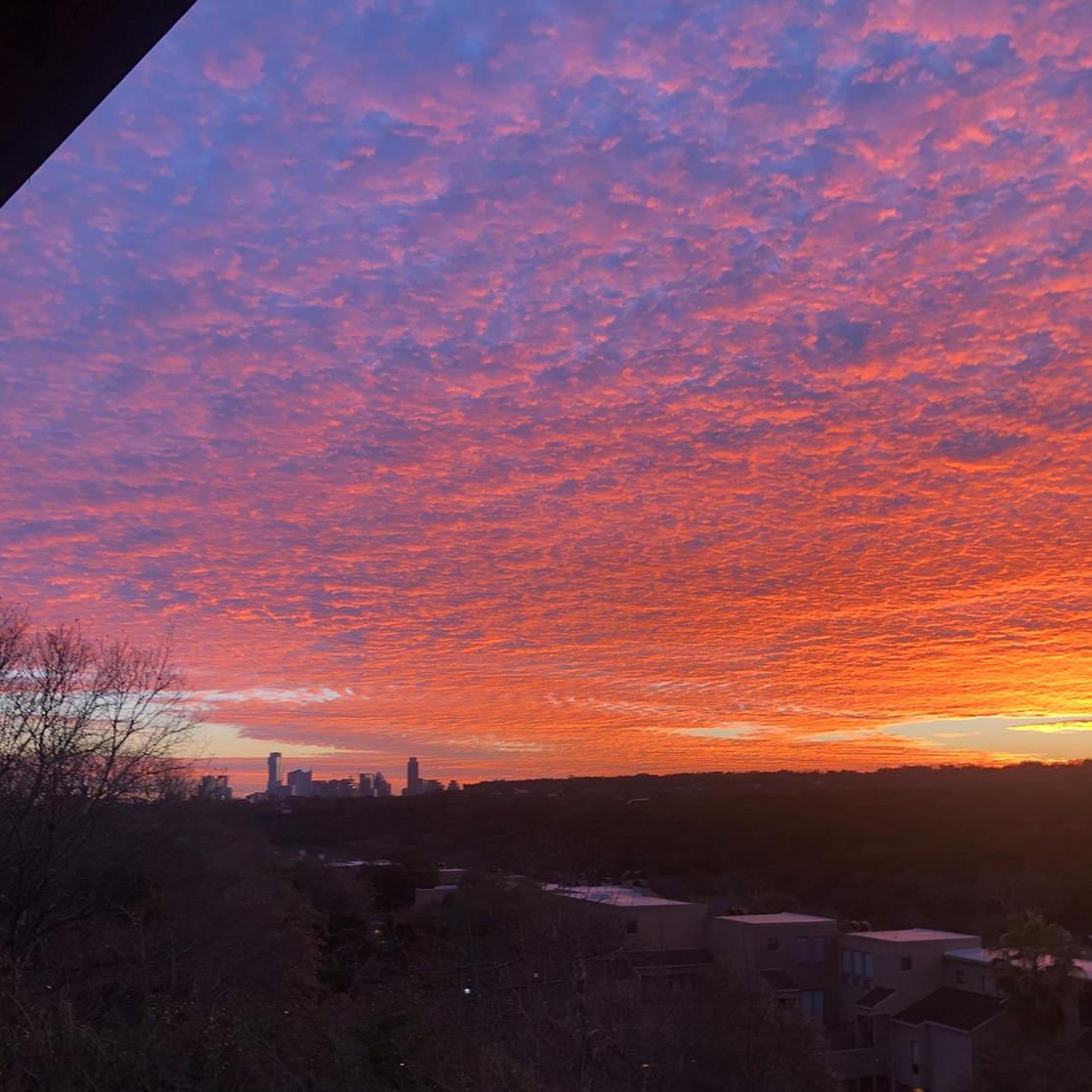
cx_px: 541
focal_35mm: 34
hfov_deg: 48.5
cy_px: 672
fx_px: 1213
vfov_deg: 48.1
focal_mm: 3.99
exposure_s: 1/120
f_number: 1.8
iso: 64
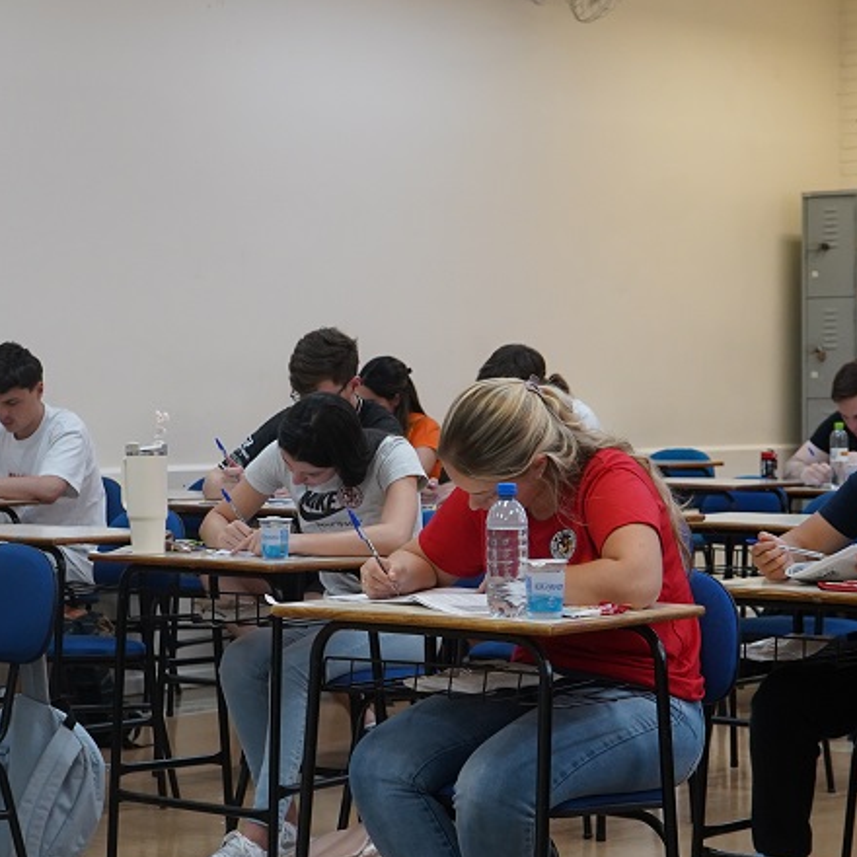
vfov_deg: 18.2
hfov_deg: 18.3
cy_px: 569
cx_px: 522
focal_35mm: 95
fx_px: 2661
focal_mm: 41
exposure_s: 1/160
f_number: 4.5
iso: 1250
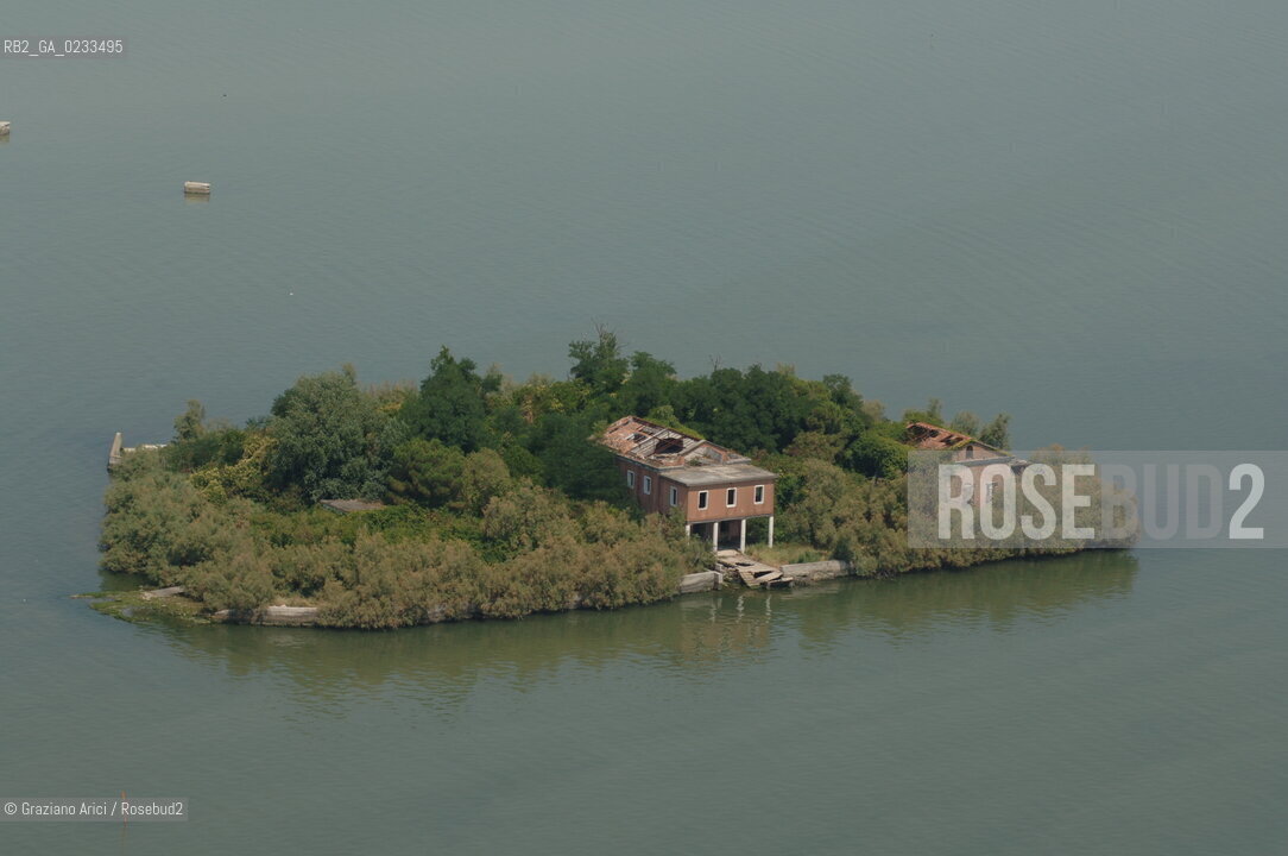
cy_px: 428
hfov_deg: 14.9
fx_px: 4931
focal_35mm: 138
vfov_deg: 9.9
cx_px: 644
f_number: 6.3
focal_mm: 92
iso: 200
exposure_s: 1/1000
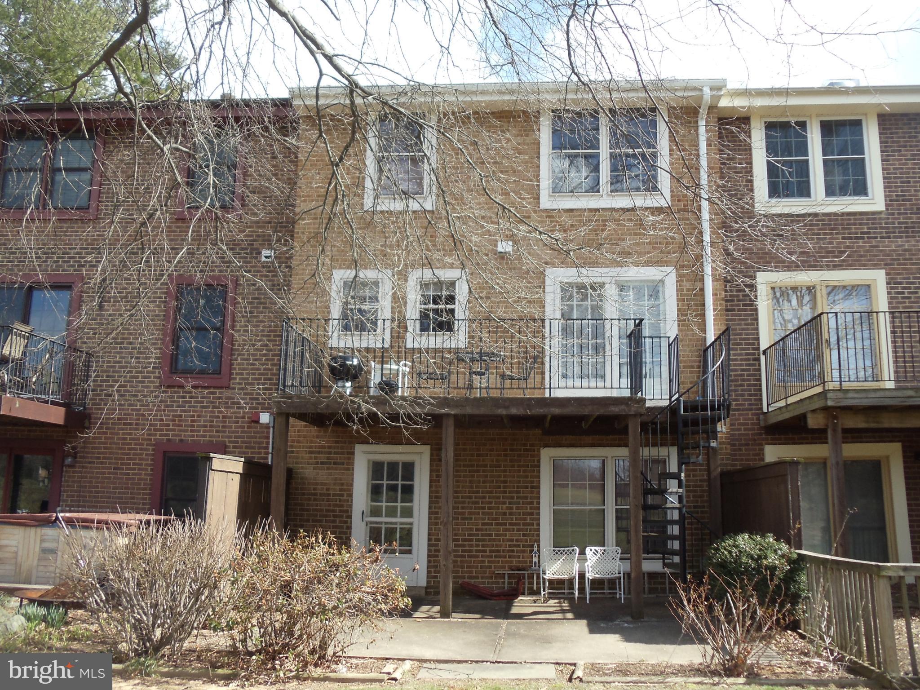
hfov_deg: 42.9
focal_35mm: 44
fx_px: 1169
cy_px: 345
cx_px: 460
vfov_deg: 32.9
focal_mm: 6
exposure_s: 1/400
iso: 100
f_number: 3.5
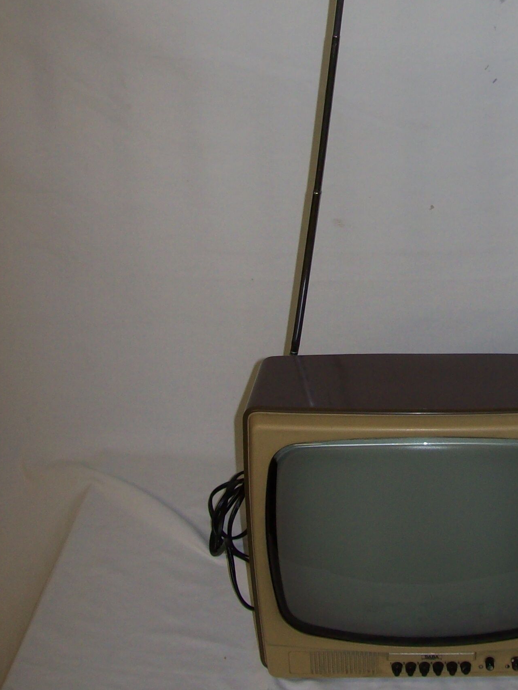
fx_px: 1197
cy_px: 204
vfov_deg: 31.8
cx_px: 414
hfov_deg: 24.0
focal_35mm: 60
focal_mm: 6
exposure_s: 1/64
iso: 80
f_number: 2.7
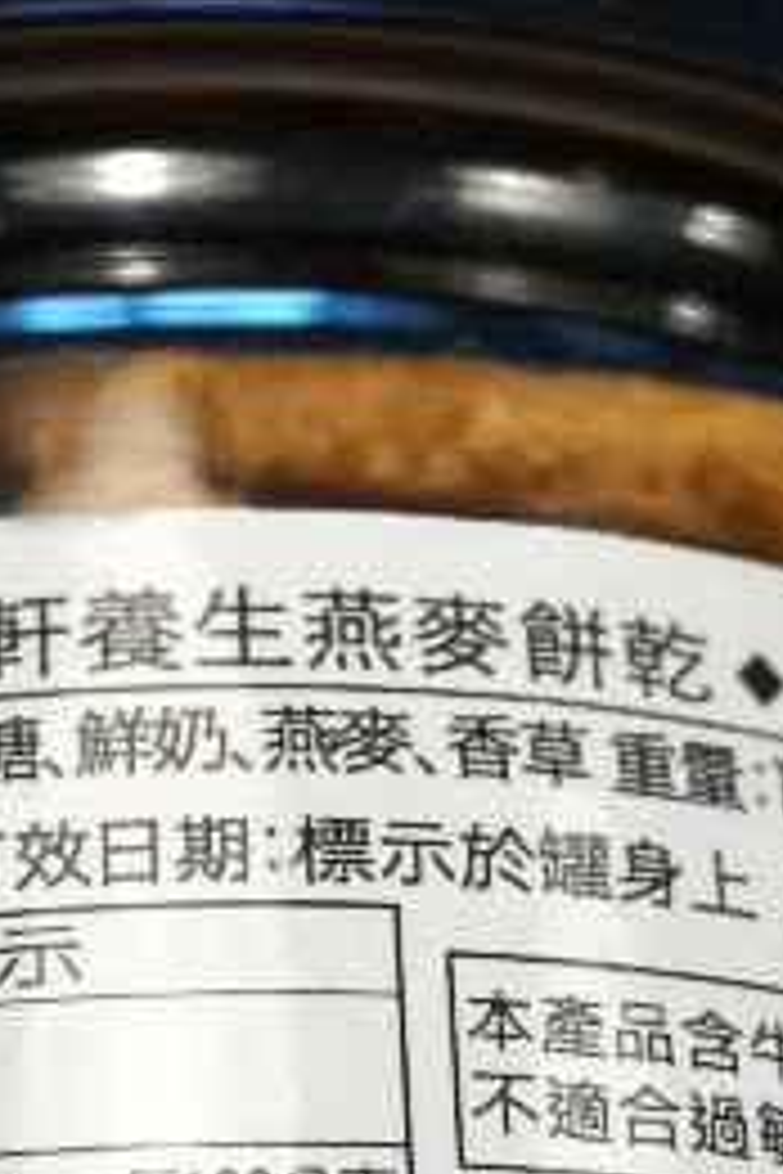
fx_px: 4881
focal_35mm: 150
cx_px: 184
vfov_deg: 13.7
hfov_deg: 9.2
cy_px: 814
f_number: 5
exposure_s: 1/160
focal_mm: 31
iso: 1250
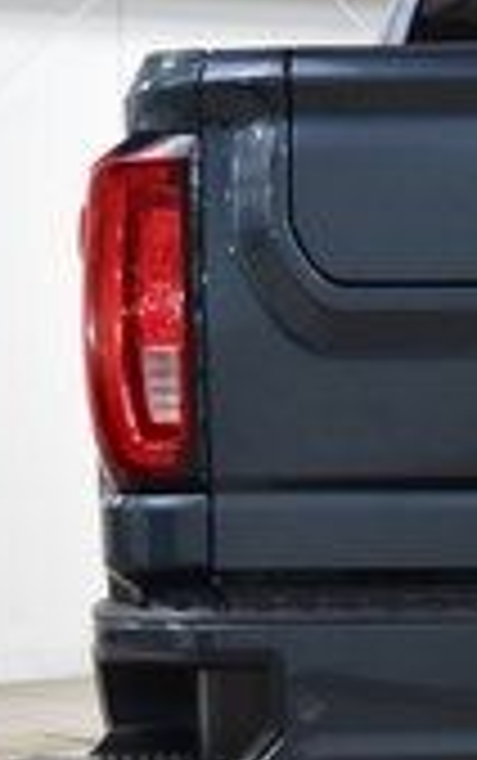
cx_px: 873
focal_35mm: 185
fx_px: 3838
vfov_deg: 11.3
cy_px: 380
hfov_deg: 6.9
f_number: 4.5
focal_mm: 32
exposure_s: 1/60
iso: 1600
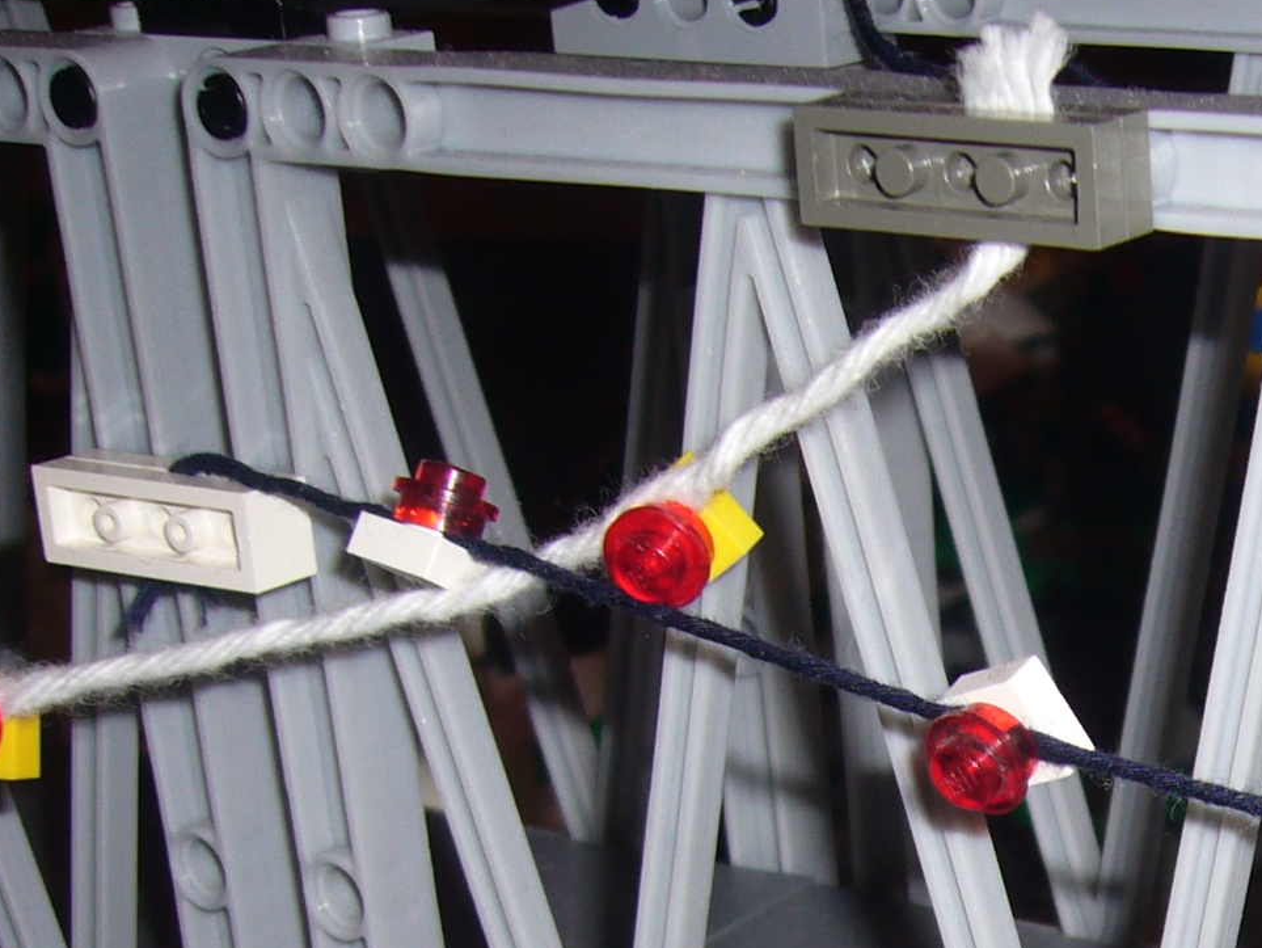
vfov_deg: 15.2
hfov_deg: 20.0
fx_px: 3392
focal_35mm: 93
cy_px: 1197
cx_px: 1438
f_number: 2.8
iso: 80
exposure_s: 1/60
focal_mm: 5.8
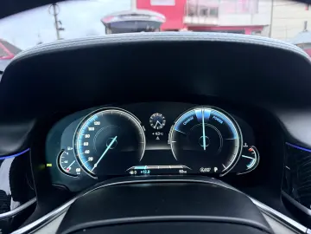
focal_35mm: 24
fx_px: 216
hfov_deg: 71.6
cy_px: 117
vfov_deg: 56.8
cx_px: 156
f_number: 1.78
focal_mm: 6.76
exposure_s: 1/25
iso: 800
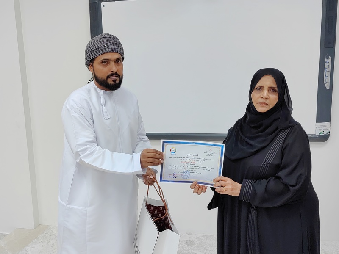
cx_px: 170
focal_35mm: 35
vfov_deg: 40.7
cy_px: 127
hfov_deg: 52.6
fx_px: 343
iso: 64
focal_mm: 5.54
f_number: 1.8
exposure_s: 1/120
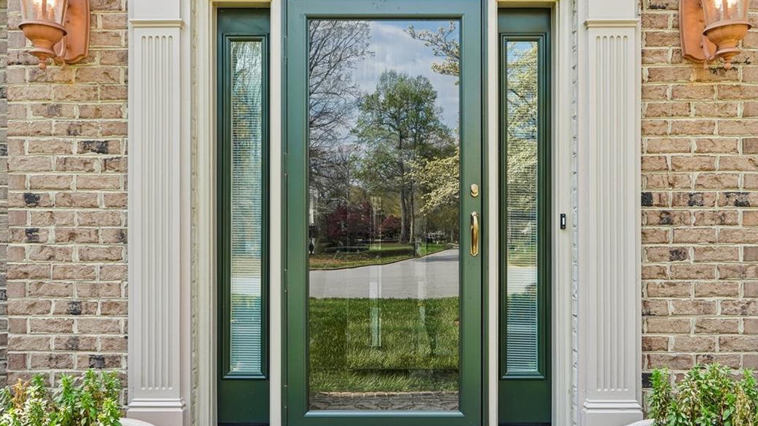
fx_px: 643
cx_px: 382
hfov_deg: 61.0
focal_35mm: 32
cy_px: 229
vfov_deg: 36.6
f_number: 8
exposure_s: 1/30
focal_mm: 20
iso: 160
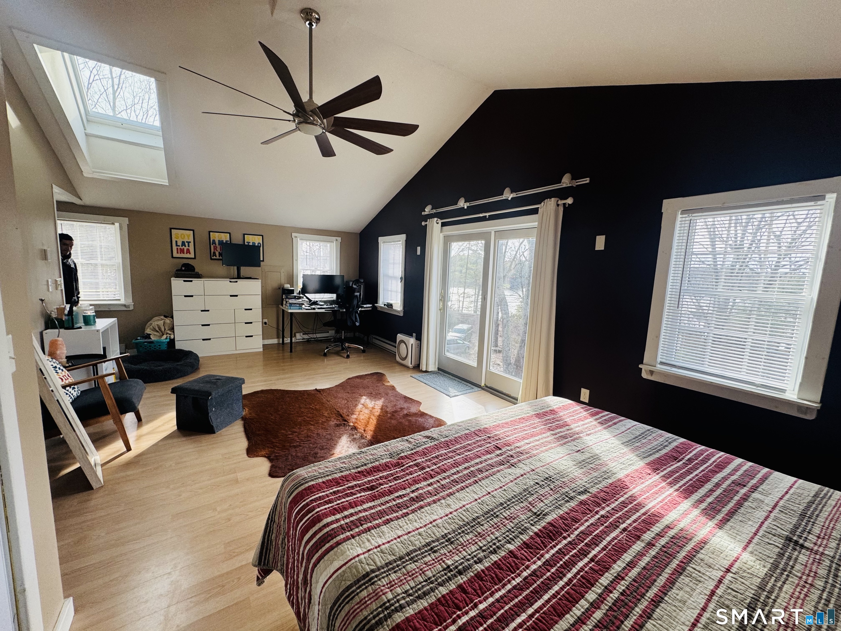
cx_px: 420
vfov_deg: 85.7
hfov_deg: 102.1
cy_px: 316
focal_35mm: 14
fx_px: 340
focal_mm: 2.22
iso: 80
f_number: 2.2
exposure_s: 1/99
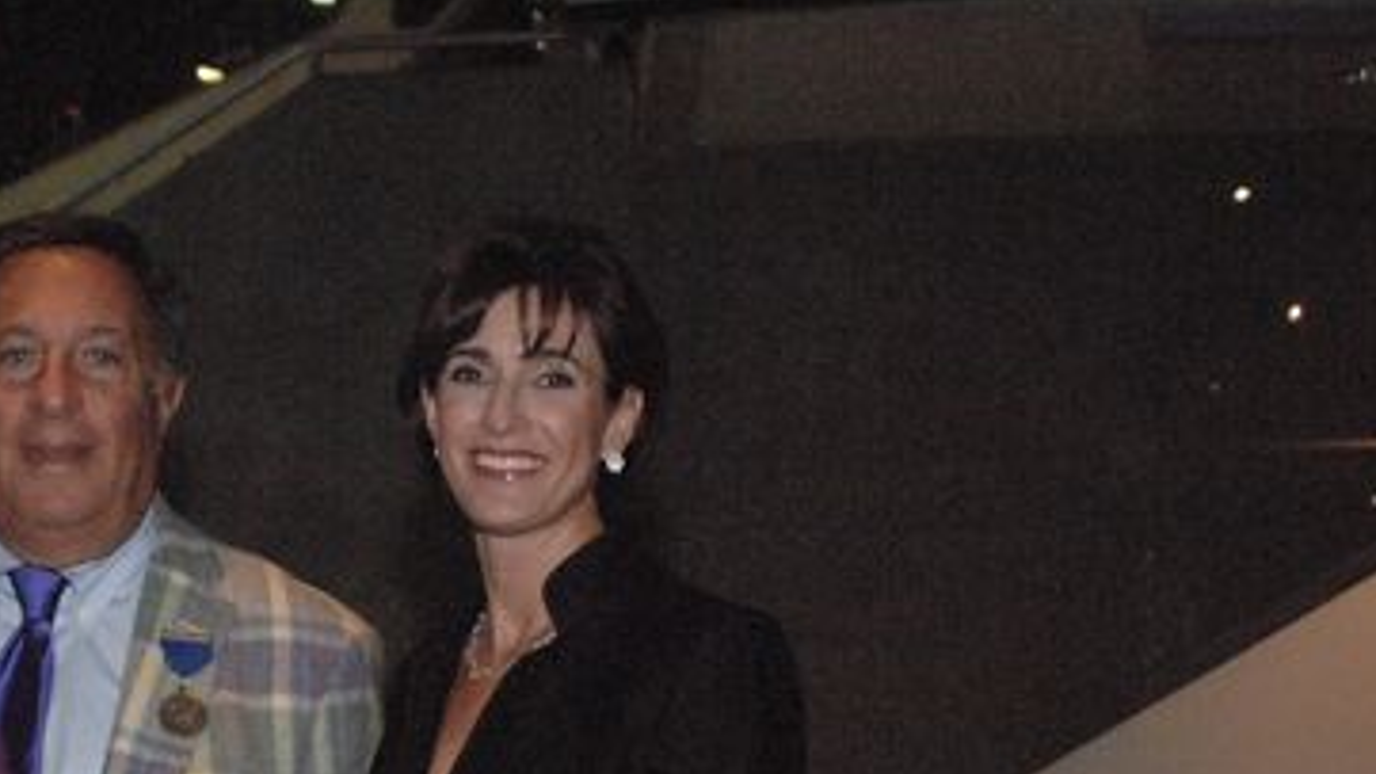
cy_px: 803
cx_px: 202
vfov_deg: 15.2
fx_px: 2846
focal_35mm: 78
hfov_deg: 26.5
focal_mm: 28
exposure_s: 1/160
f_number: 4.5
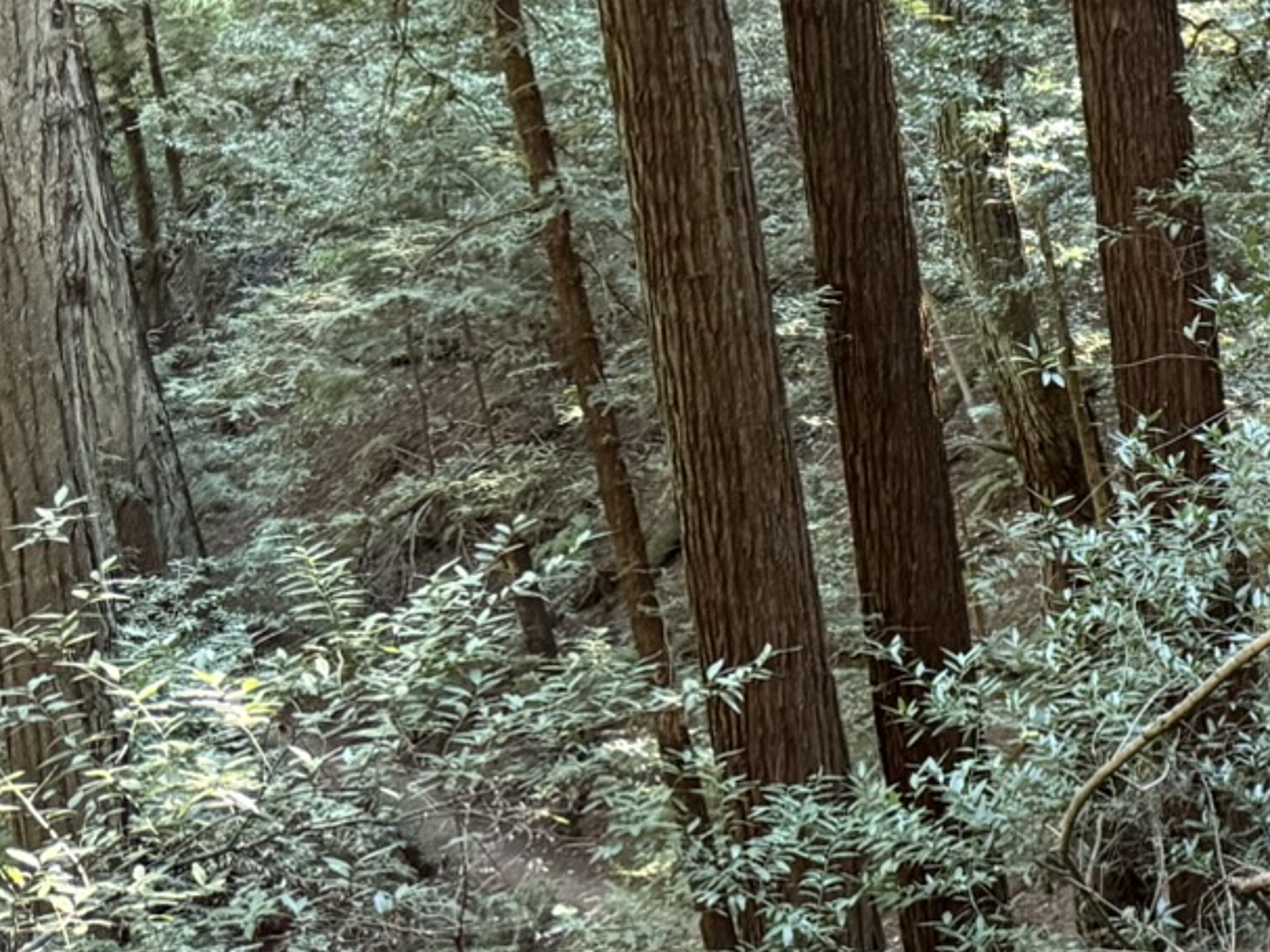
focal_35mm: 81
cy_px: 393
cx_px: 2122
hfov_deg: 19.5
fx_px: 2971
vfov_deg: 18.2
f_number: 1.78
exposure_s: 1/60
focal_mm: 6.76
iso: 800
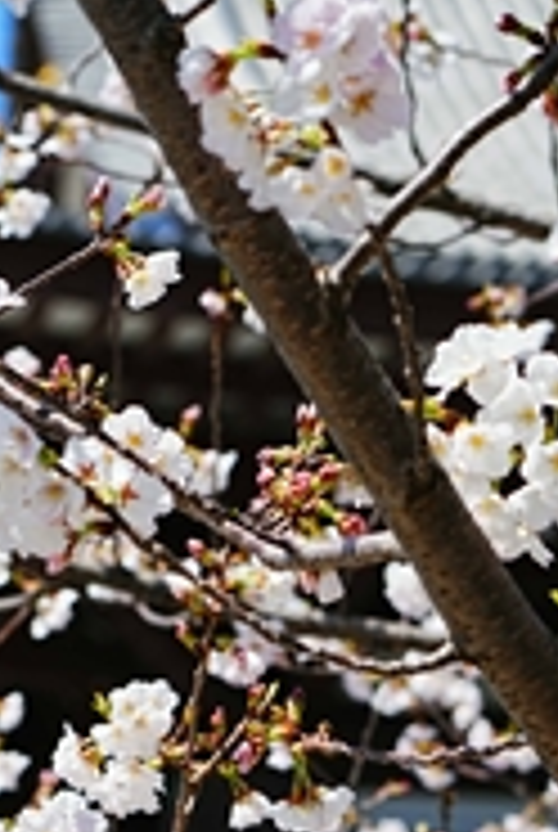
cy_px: 877
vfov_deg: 9.4
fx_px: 5003
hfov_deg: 6.4
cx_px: 110
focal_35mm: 216
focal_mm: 100
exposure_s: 1/400
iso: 100
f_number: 8
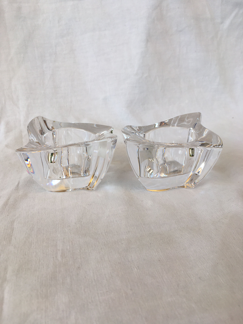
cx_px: 122
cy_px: 162
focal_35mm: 29
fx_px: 271
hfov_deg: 48.2
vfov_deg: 61.7
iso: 25
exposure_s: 1/1166
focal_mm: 4.15
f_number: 2.2
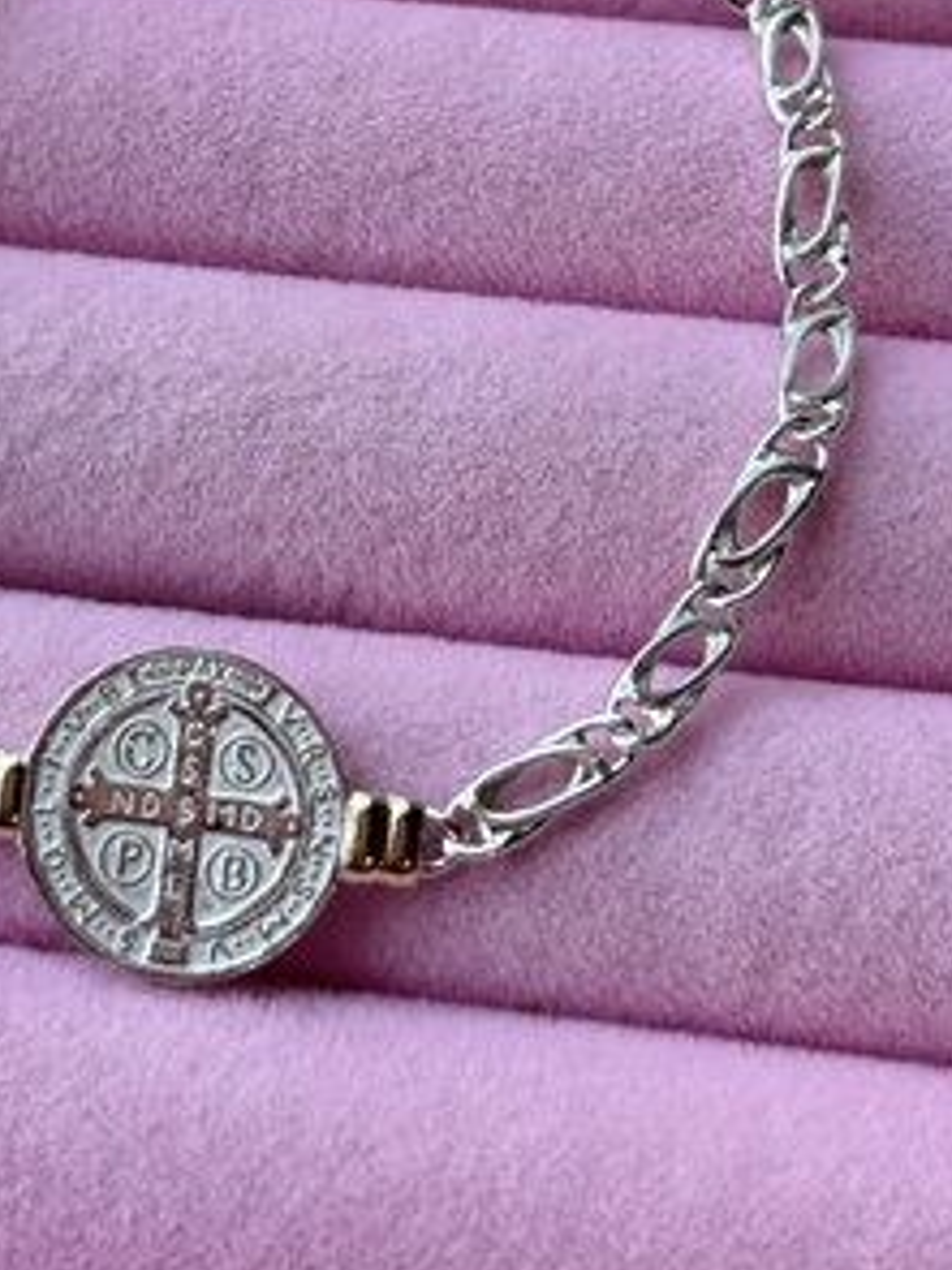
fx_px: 3449
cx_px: 211
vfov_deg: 20.7
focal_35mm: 94
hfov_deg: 15.6
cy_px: 329
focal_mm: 5.96
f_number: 1.6
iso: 32
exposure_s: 1/189
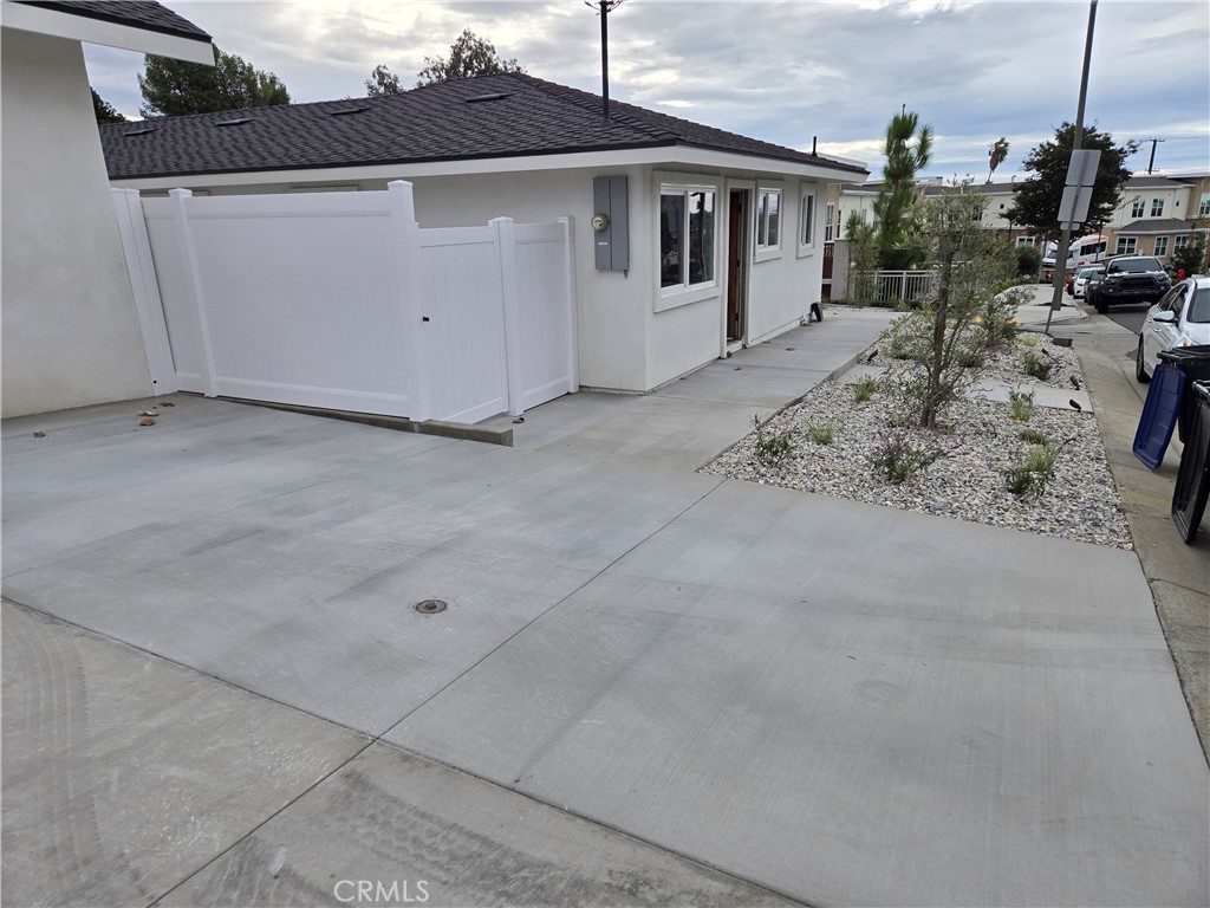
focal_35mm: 23
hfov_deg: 73.9
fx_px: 804
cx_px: 605
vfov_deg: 58.9
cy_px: 454
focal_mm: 5.4
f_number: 1.8
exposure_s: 1/924
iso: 25
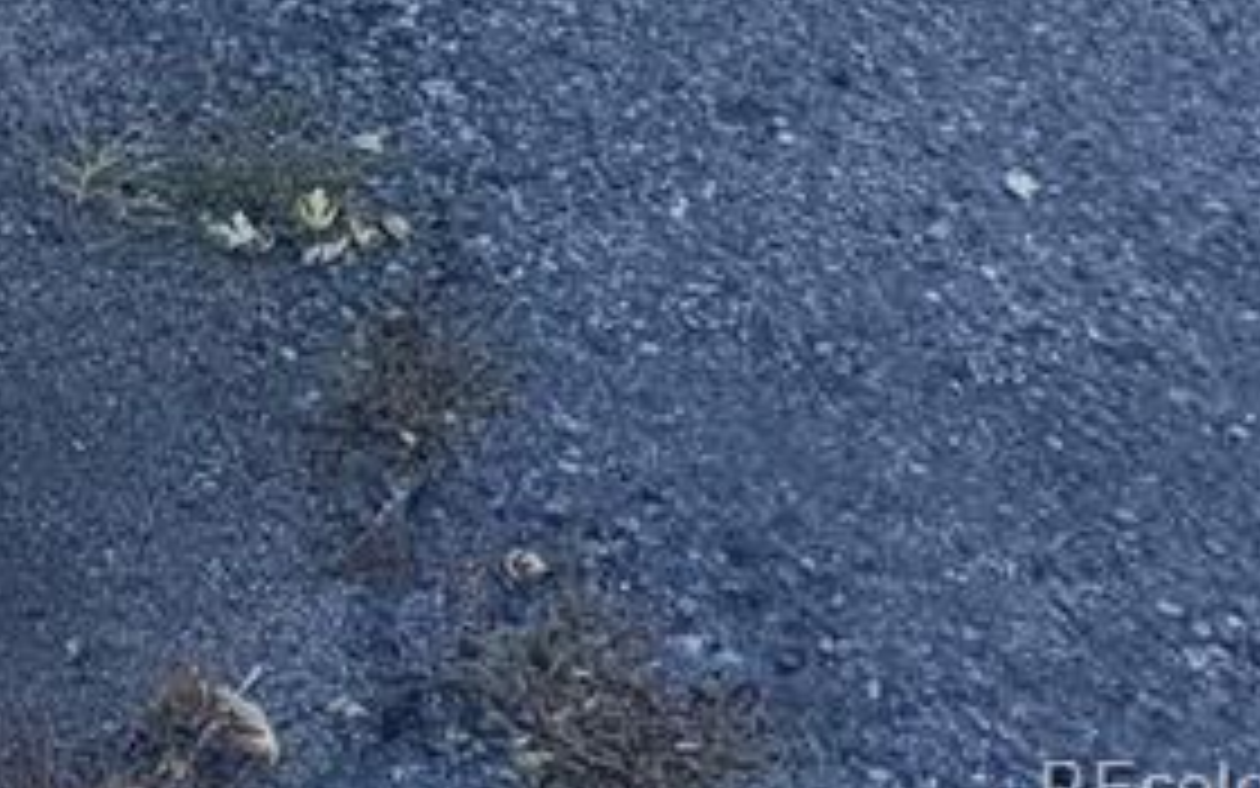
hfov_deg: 17.4
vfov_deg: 8.9
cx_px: -585
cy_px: -1855
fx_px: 3743
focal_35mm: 109
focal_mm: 6.76
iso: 80
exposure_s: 1/1151
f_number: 1.78
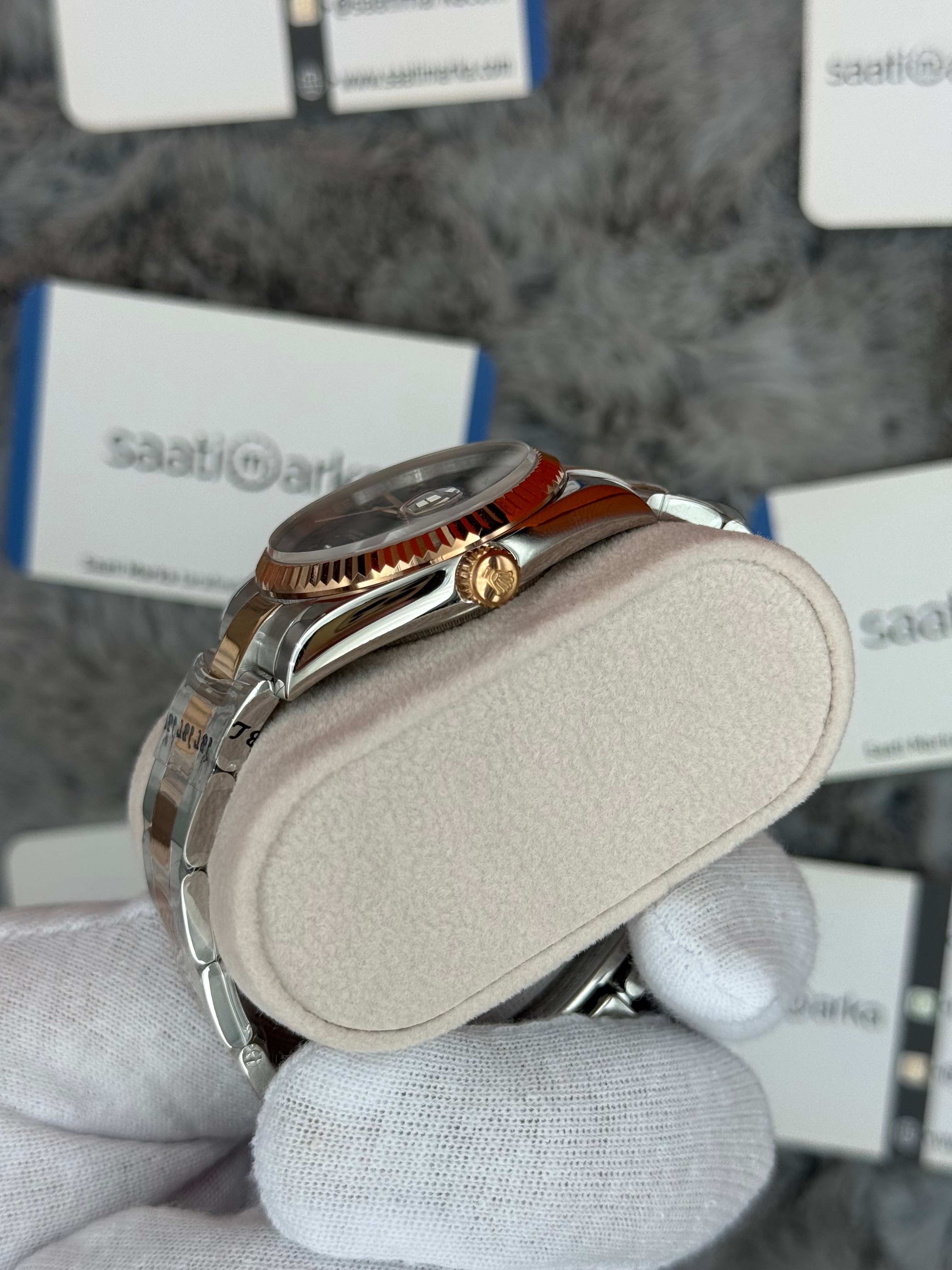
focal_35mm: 48
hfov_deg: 30.3
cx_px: 476
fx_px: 1760
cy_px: 635
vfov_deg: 39.7
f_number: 1.78
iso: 64
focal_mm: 6.76
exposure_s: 1/1100
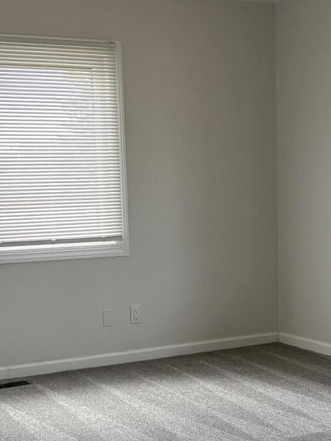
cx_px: 296
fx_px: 982
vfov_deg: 25.3
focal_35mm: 77
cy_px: 278
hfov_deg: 18.8
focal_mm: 5.96
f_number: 1.6
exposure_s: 1/147
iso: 125
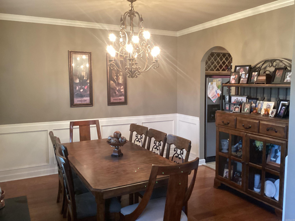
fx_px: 264
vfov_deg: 45.4
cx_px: 148
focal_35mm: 31
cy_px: 110
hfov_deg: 58.4
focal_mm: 3.3
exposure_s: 1/40
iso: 250
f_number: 2.4
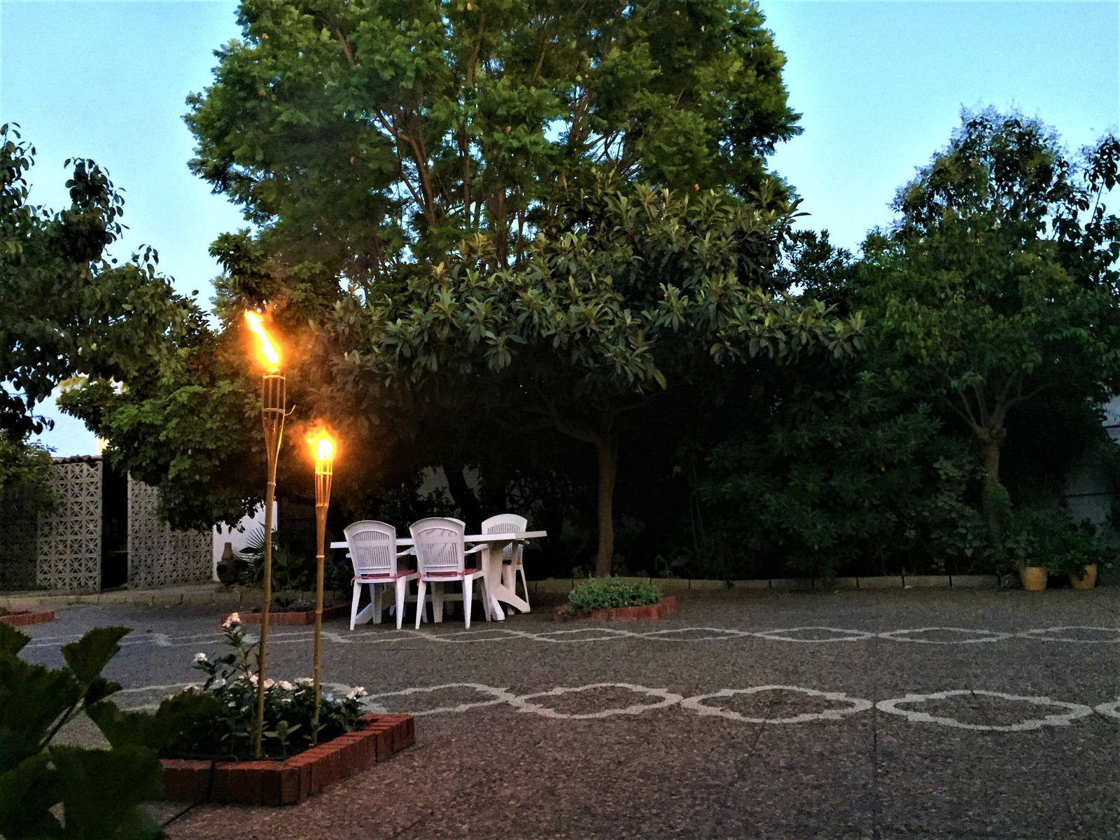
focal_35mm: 29
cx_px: 560
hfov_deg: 61.7
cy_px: 420
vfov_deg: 48.2
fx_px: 938
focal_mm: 4.15
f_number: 2.2
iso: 320
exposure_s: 1/17
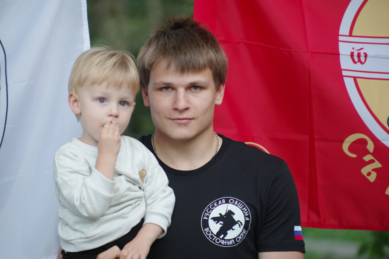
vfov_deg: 6.6
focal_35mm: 208
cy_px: 130
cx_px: 194
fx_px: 2248
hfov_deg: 9.9
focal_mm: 135
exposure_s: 1/200
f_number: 2.8
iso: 640
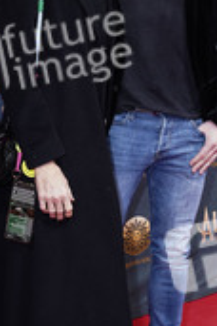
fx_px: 759
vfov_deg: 24.2
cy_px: 153
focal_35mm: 84
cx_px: 89
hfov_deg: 16.3
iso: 2500
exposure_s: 1/160
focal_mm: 36
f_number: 4.5
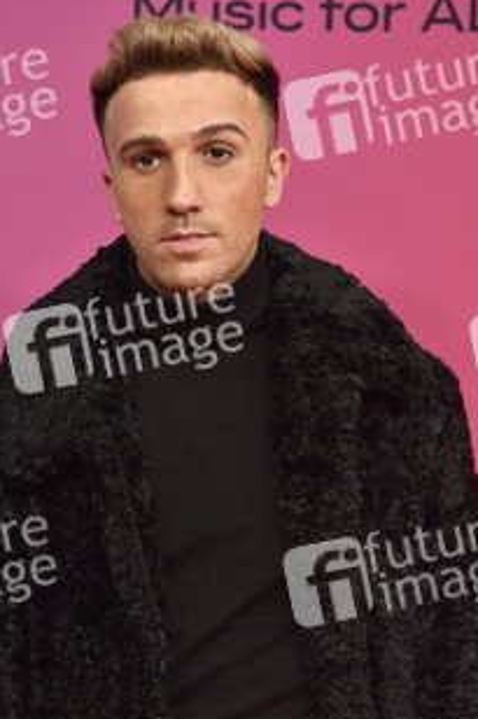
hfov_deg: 6.0
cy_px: 455
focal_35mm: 227
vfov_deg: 9.1
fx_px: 4526
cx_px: 191
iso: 2000
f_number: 5.6
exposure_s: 1/200
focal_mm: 175
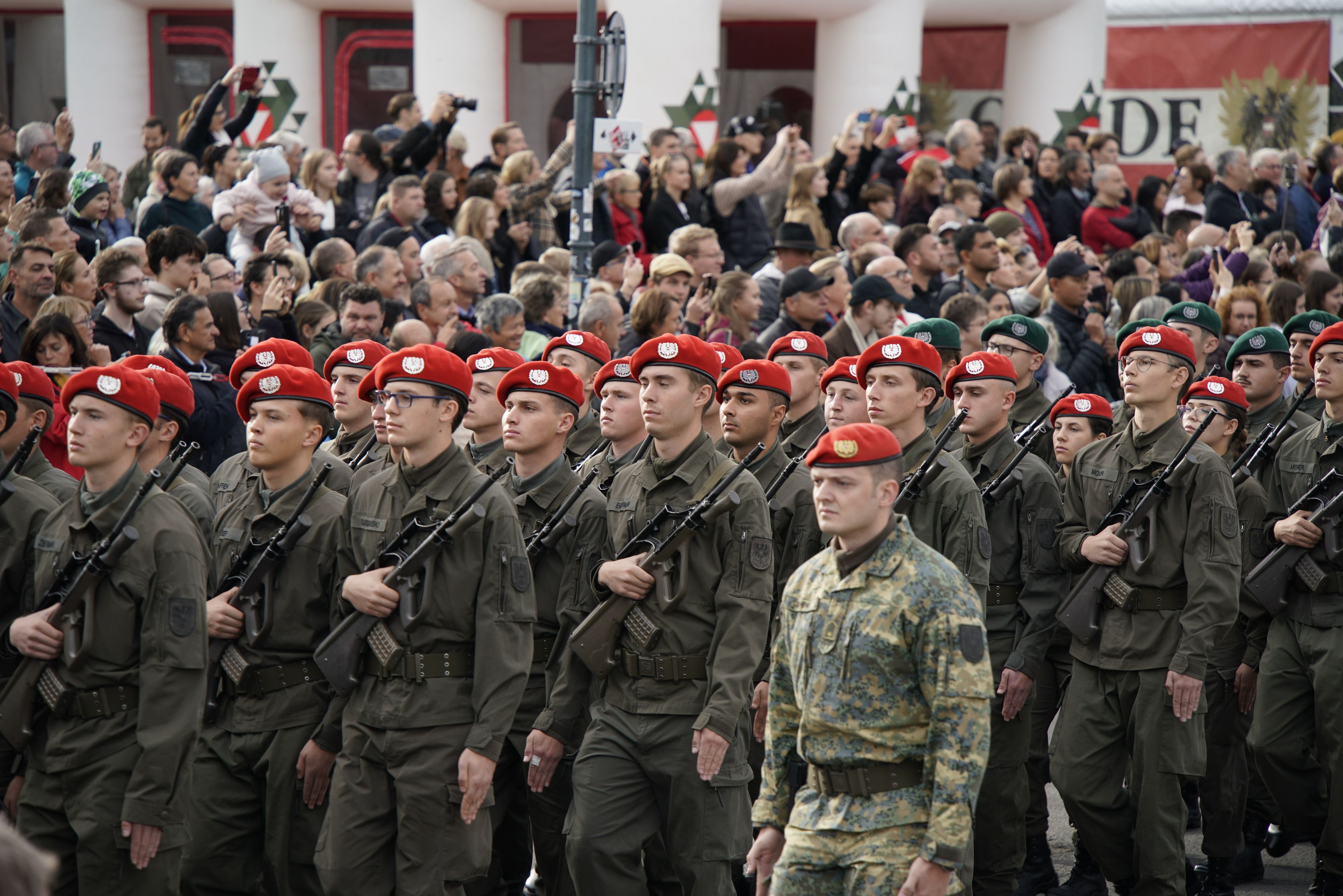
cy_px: 448
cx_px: 672
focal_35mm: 144
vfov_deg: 9.5
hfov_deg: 14.3
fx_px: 5372
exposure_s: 1/250
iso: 160
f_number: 5
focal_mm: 144
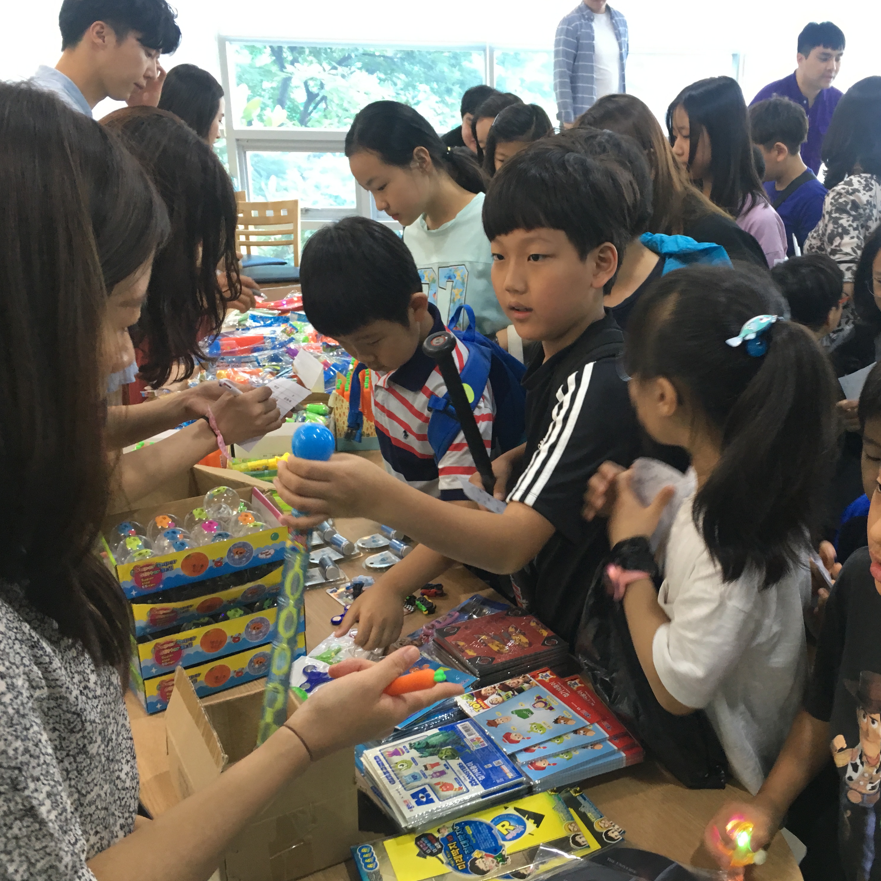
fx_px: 1008
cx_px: 581
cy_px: 435
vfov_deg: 47.2
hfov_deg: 46.5
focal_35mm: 35
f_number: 2.2
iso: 100
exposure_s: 1/30
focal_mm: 4.15
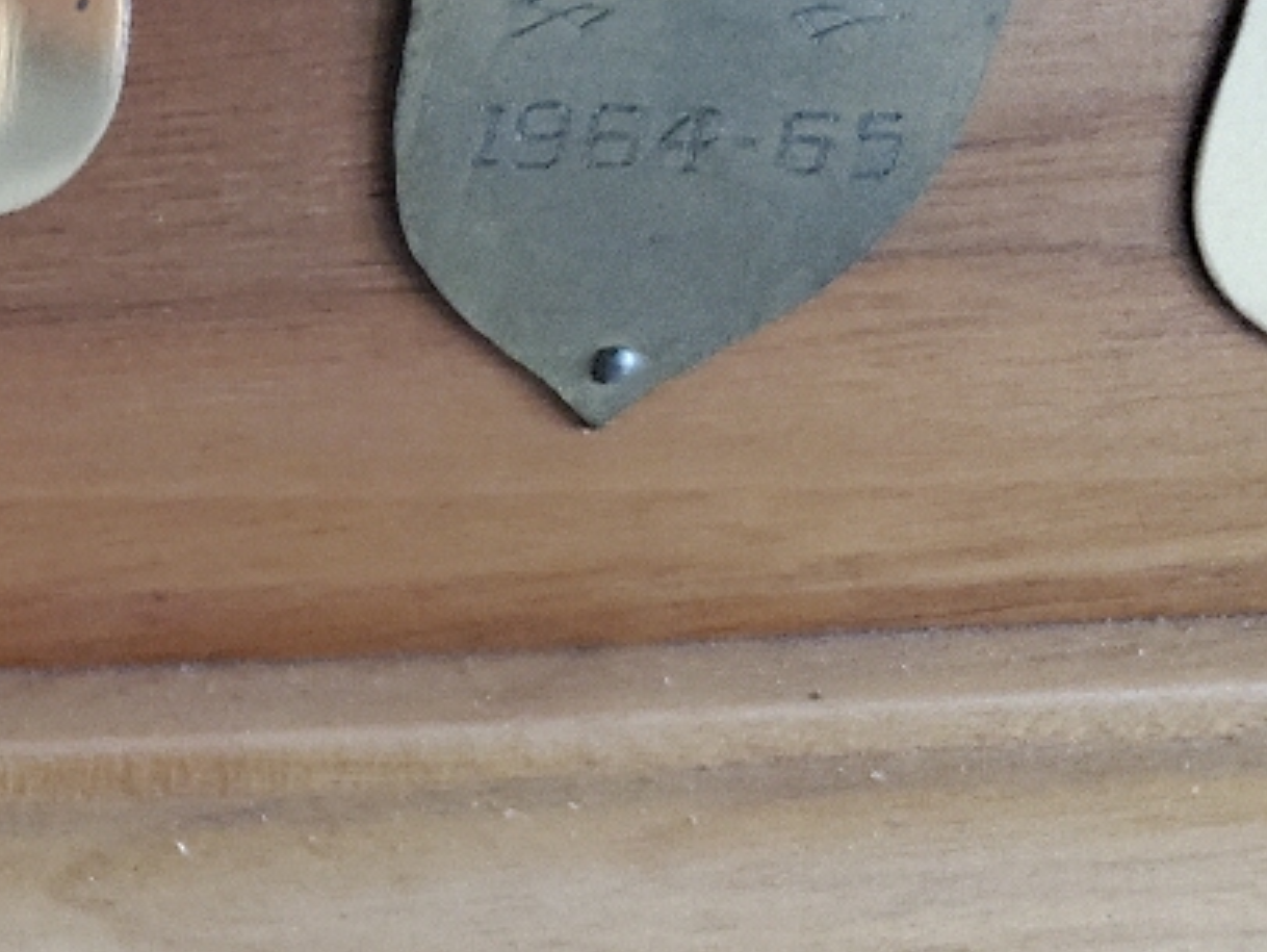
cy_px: 212
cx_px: -275
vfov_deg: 22.7
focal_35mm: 64
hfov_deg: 26.7
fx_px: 2344
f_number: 1.5
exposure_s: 1/24
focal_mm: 4.3
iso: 640
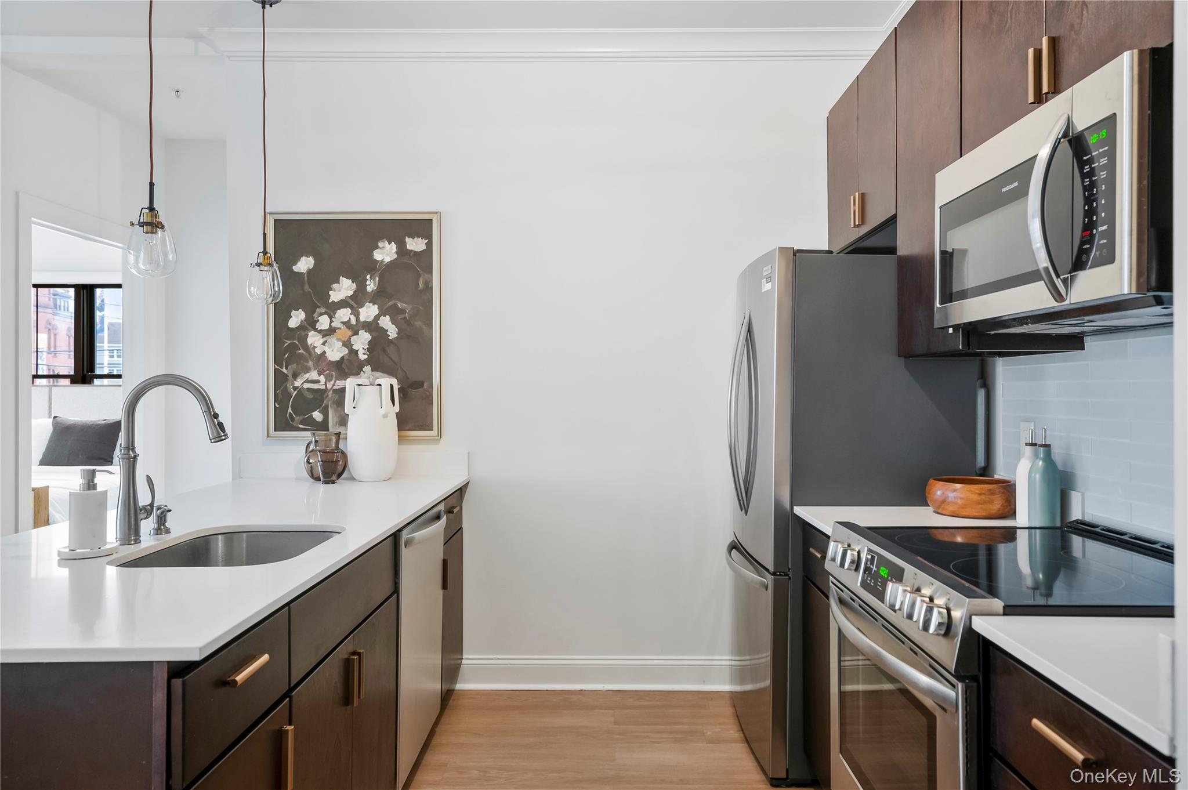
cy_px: 395
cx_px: 594
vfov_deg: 55.0
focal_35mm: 23
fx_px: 758
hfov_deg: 76.1
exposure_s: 1/1.25
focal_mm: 23
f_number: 8
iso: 400
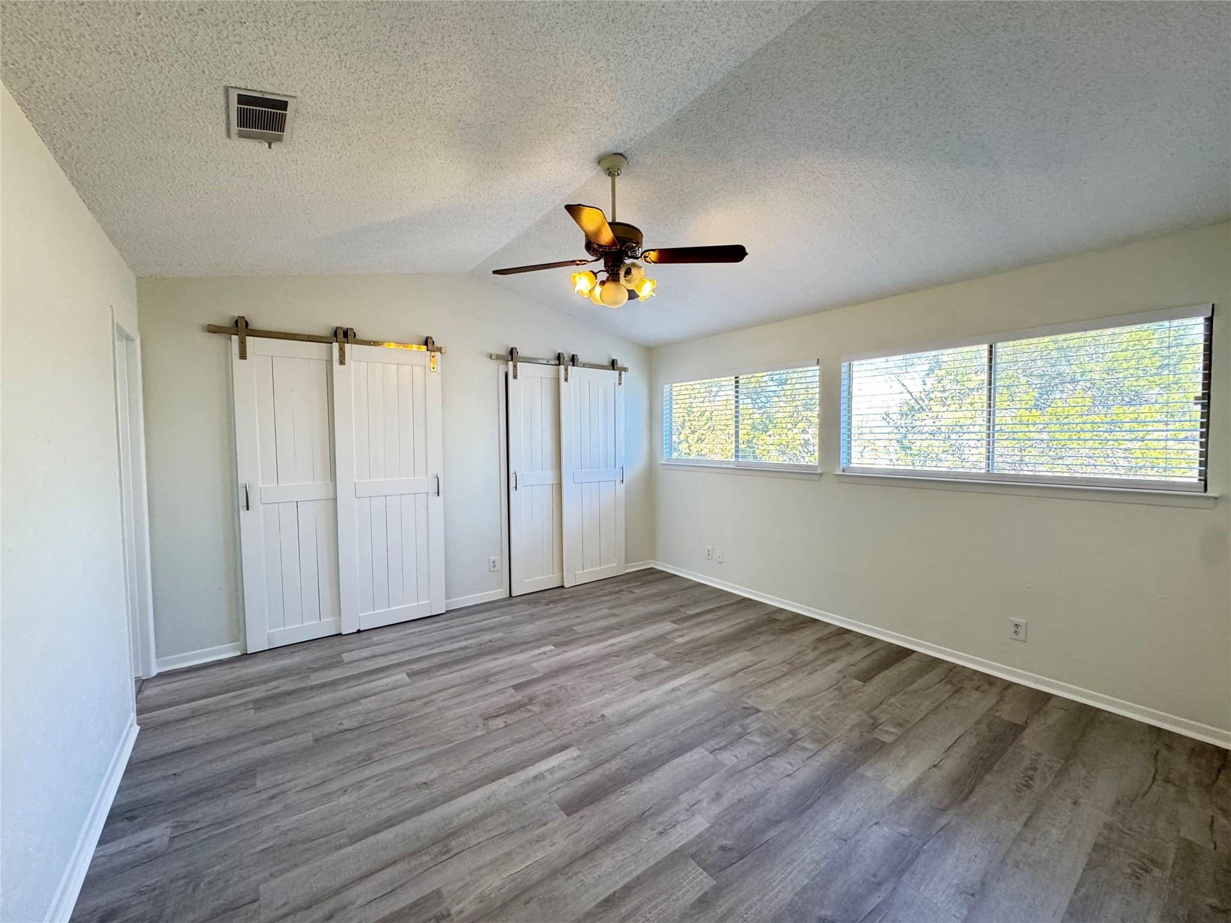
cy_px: 462
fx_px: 498
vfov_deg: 85.7
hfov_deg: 102.1
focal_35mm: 14
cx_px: 616
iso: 200
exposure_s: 1/60
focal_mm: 2.22
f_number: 2.2
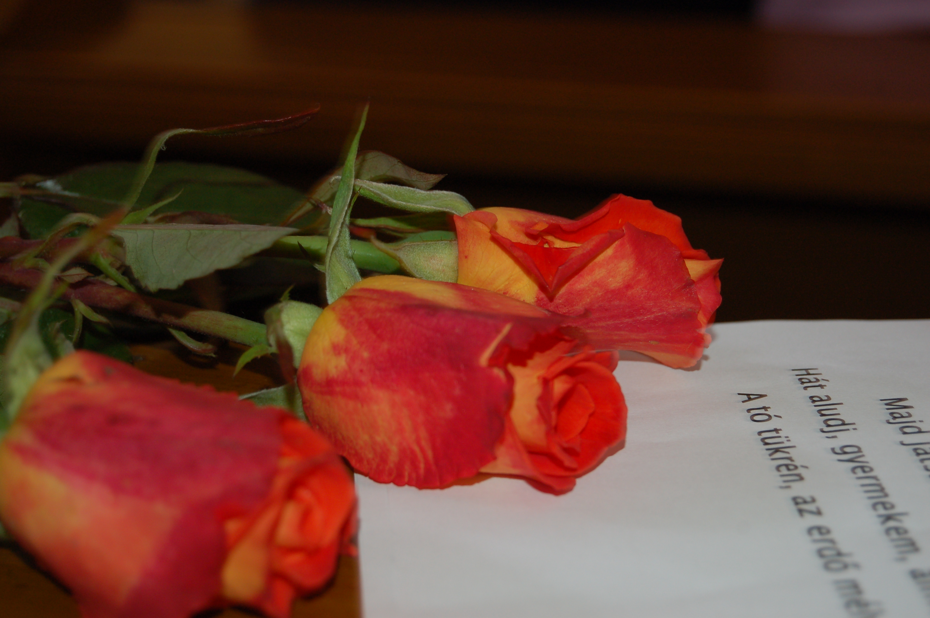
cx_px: 465
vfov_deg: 16.5
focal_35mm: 82
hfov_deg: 24.6
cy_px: 309
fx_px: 2129
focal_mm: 55
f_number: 5.6
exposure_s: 1/60
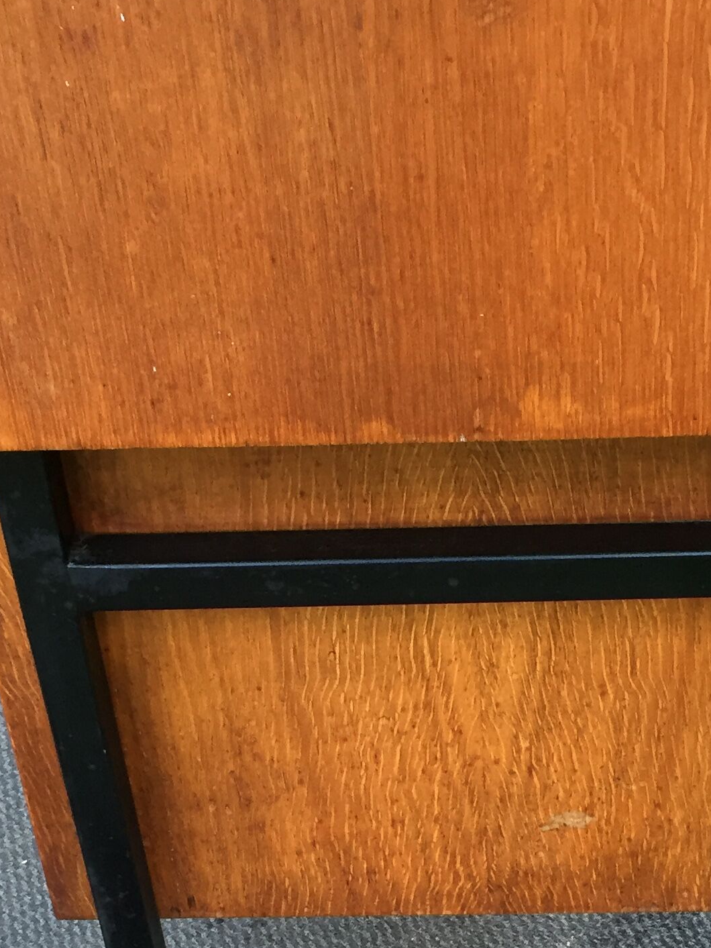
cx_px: 451
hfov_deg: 21.9
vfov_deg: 28.3
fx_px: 1835
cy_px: 775
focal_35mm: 67
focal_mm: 4.15
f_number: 2.2
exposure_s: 1/33
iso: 125
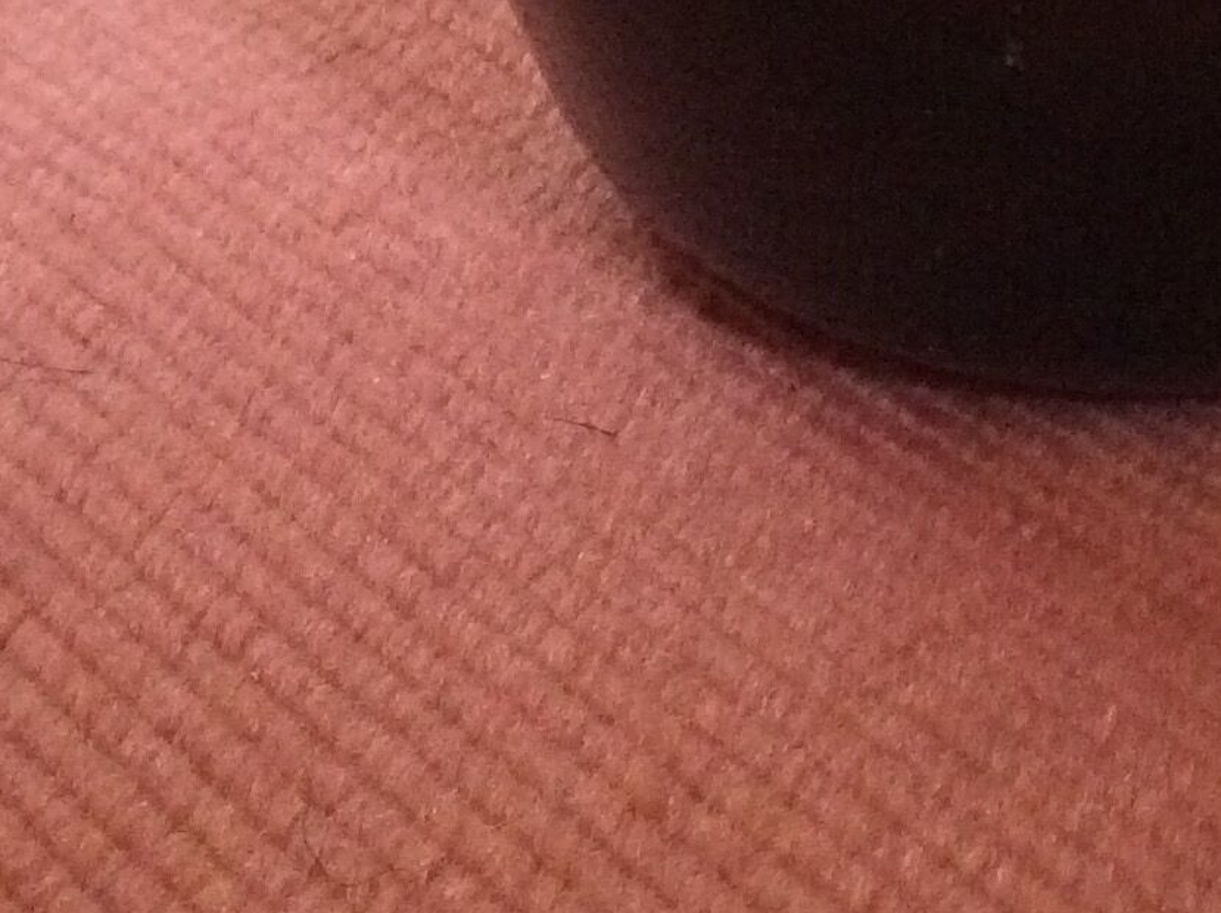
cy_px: 81
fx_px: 3524
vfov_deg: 14.6
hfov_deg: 19.3
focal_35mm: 100
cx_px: 1096
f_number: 2.4
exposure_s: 1/20
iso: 250
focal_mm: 3.3
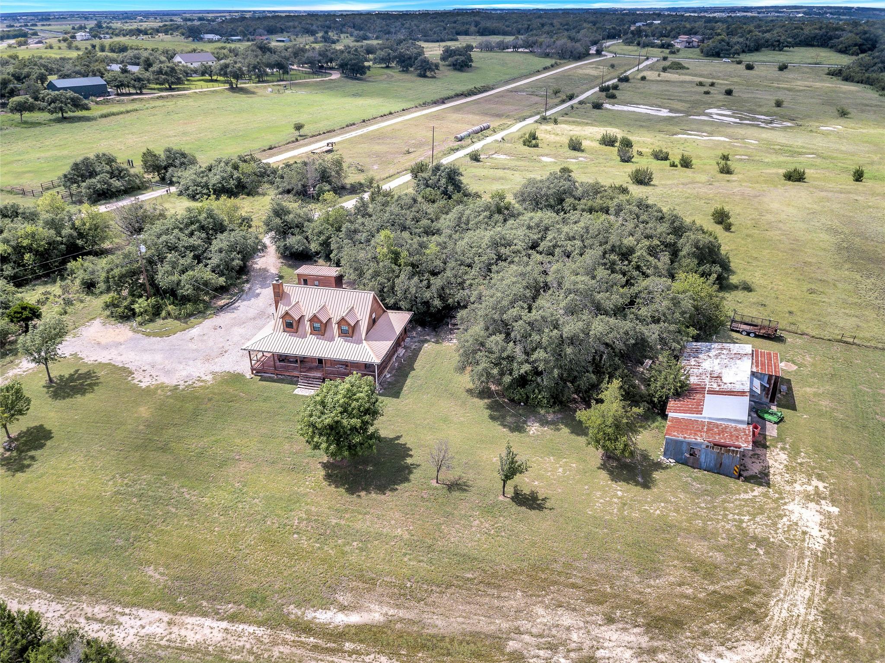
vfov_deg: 53.0
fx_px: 664
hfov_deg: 67.3
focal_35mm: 26
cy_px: 332
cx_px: 442
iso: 100
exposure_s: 1/1250
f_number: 2.2
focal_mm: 4.73
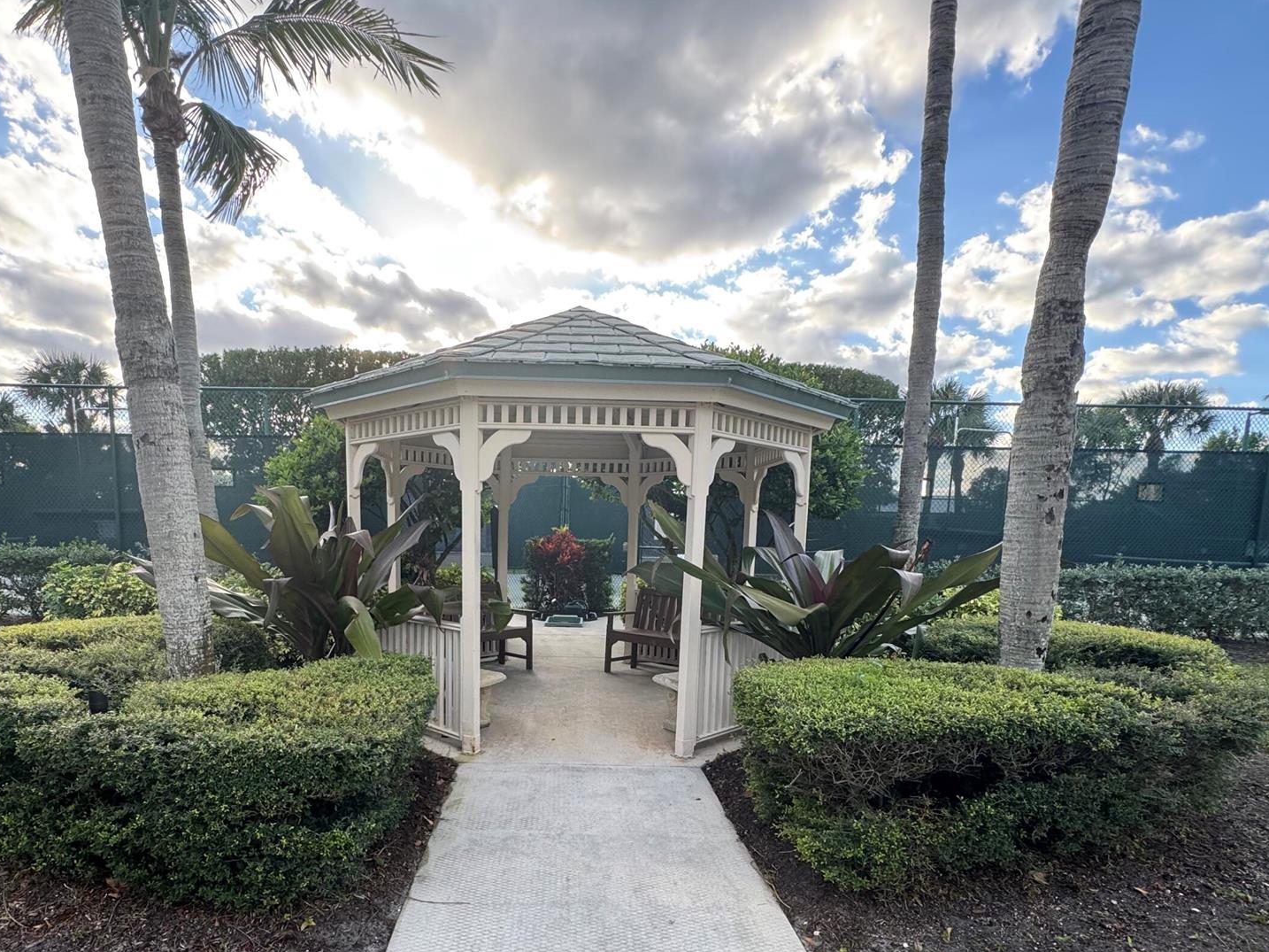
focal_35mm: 20
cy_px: 635
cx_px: 557
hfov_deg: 81.4
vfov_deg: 64.3
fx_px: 733
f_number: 2.2
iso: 40
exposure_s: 1/172
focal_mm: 2.22
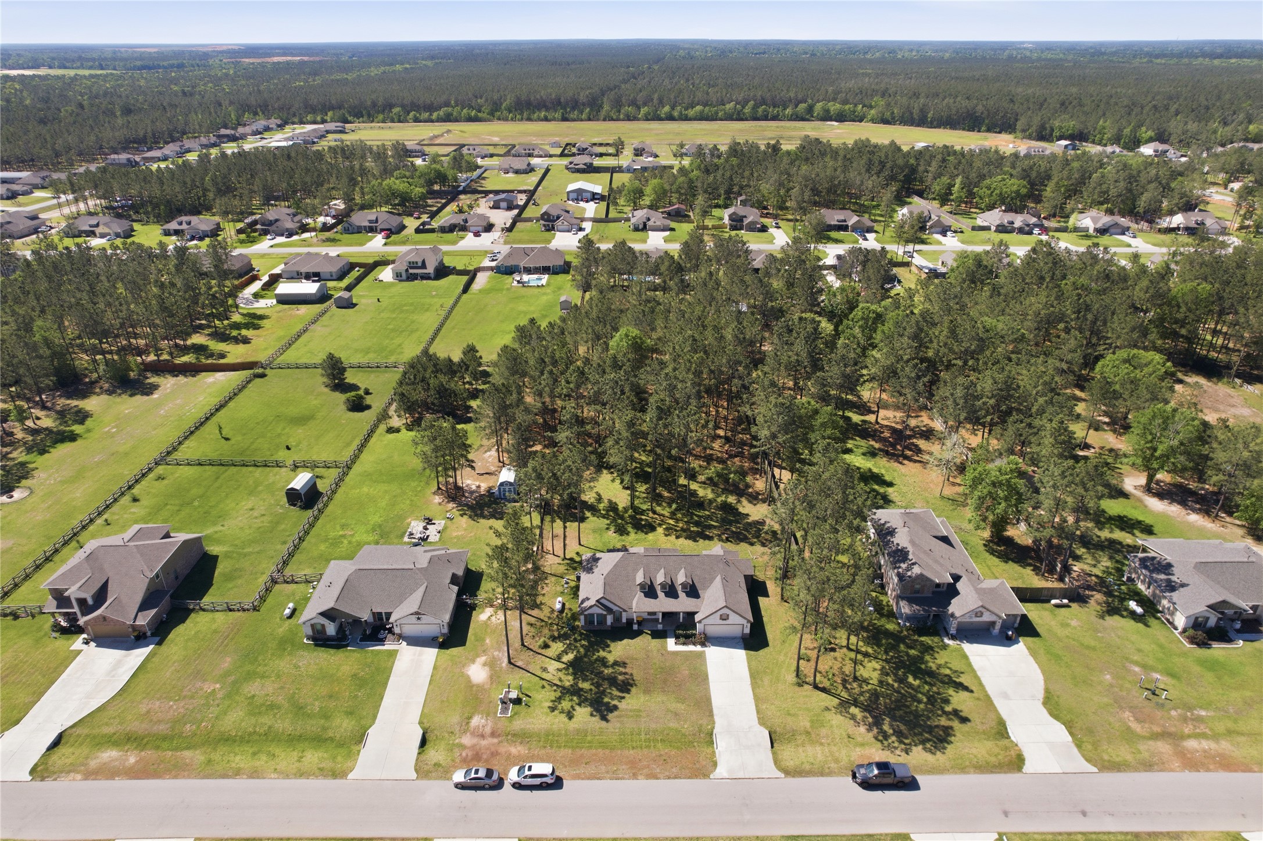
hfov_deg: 78.6
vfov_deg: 57.2
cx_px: 632
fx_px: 771
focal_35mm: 22
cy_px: 420
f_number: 2.8
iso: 140
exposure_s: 1/2000
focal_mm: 8.4
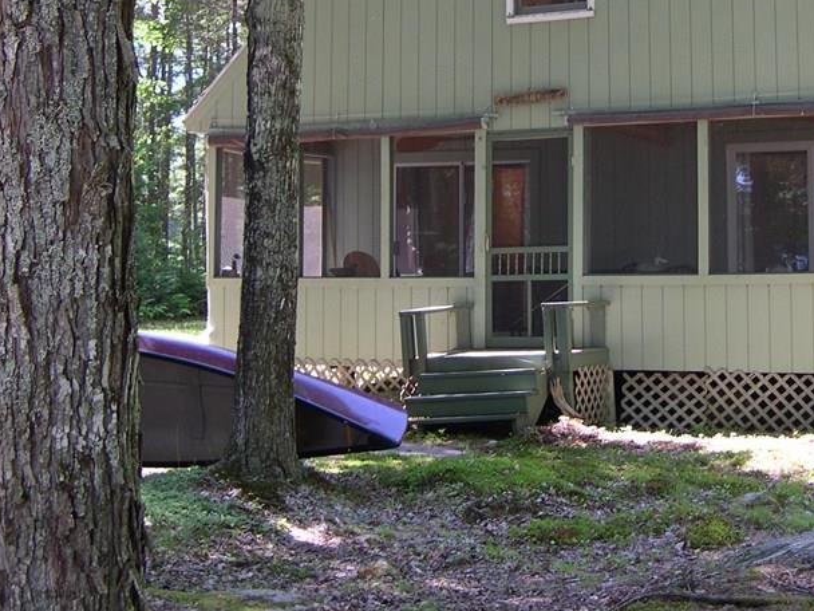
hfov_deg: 29.9
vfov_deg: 22.6
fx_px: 1505
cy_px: 118
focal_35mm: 64
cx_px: 573
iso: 100
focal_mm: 8
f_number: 2.8
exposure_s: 1/63.4
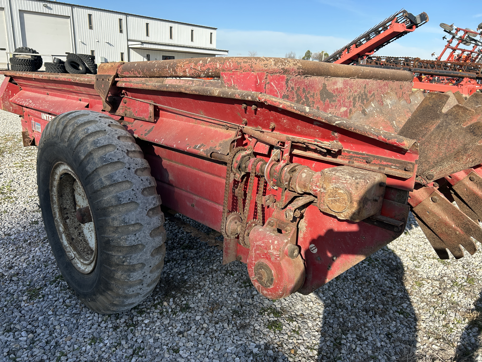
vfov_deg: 53.1
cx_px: 241
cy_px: 181
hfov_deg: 67.3
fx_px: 362
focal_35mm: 26
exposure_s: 1/1838
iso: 50
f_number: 1.5
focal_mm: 5.7
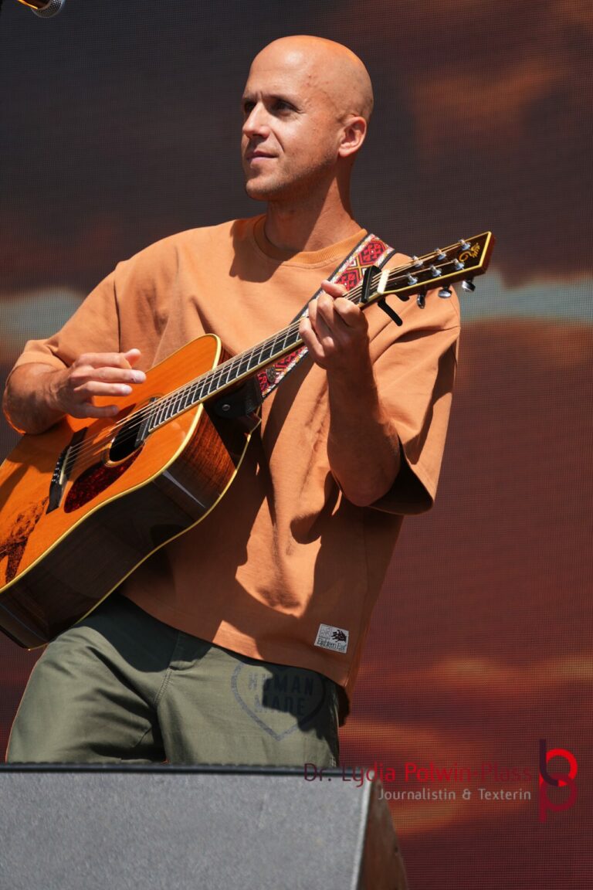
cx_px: 296
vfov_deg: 8.2
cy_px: 445
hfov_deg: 5.5
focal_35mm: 250
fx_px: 6189
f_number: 6.3
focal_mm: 167
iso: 100
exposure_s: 1/320
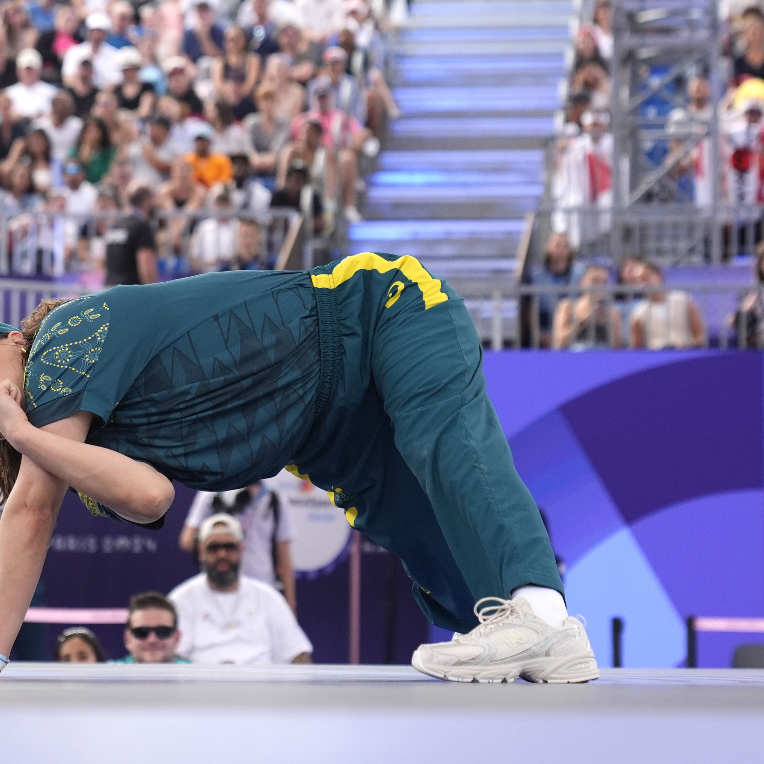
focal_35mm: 134
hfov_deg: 13.0
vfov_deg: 13.0
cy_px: 382
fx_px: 3346
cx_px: 250
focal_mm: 70
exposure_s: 1/2000
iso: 800
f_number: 3.2
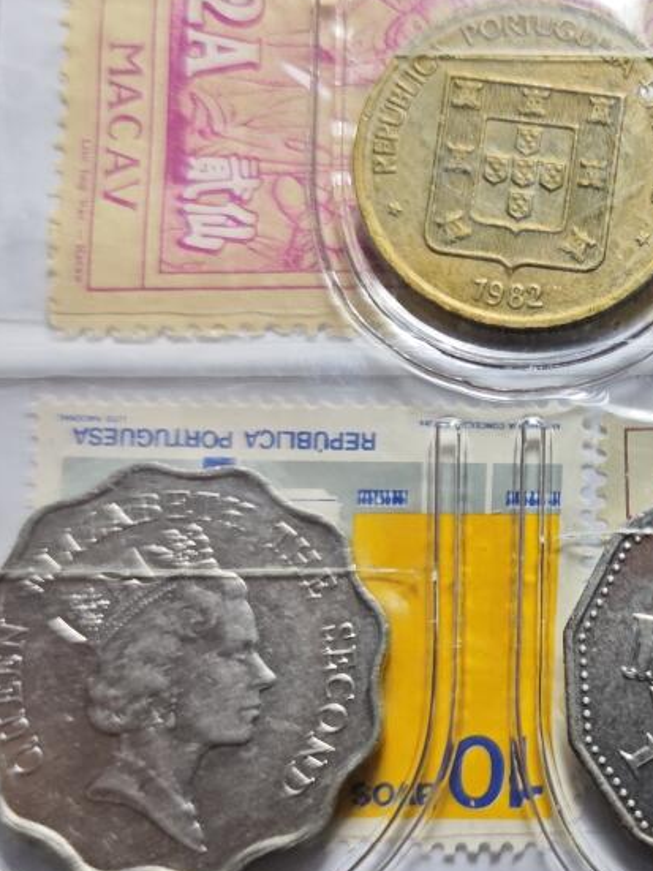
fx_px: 1535
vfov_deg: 31.7
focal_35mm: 61
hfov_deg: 22.1
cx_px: 797
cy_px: 484
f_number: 1.6
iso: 160
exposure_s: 1/92.7
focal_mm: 5.84
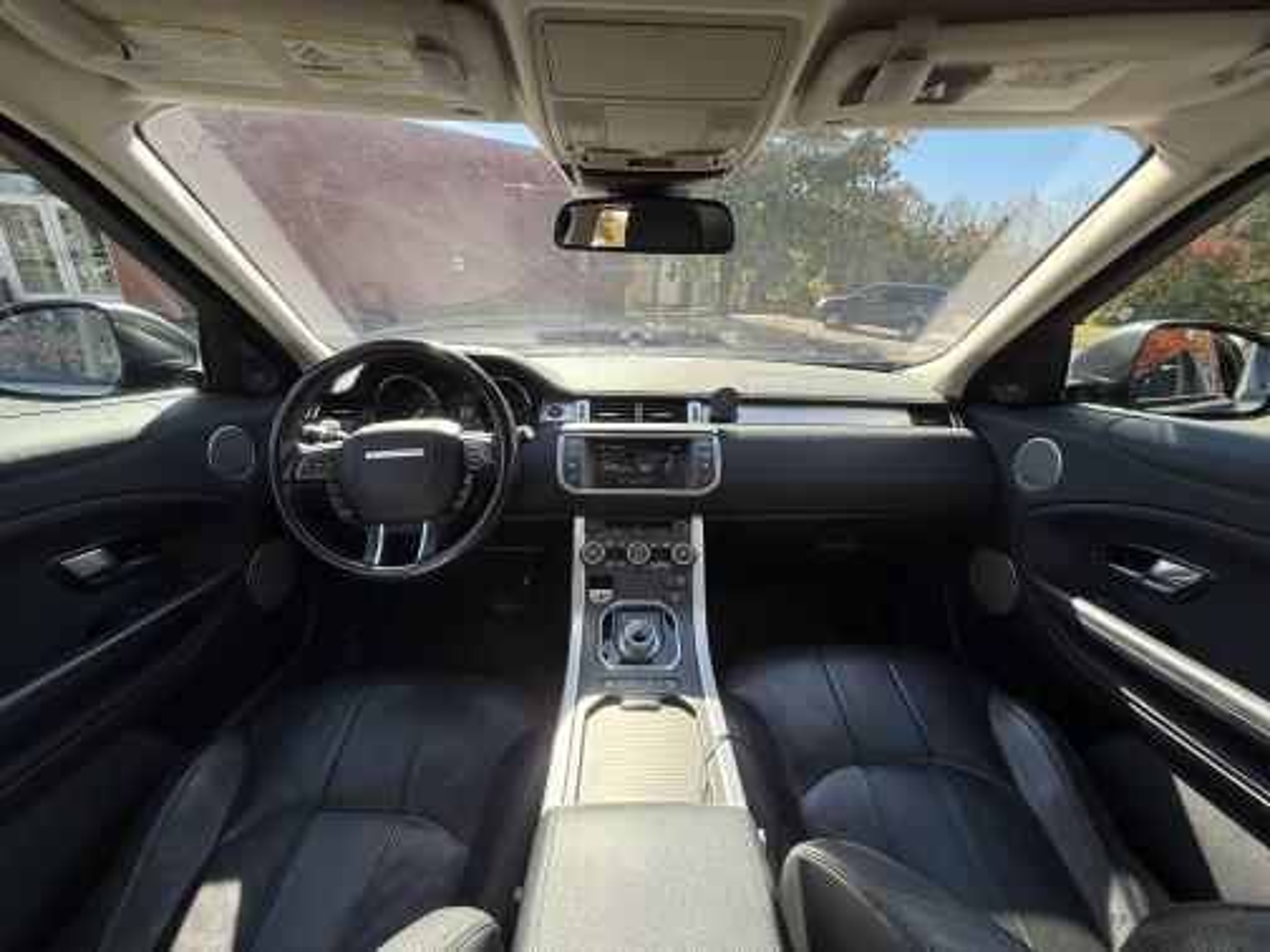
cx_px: 635
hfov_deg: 102.1
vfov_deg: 85.7
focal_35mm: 14
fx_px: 514
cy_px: 476
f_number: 2.2
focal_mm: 2.22
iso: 64
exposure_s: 1/285
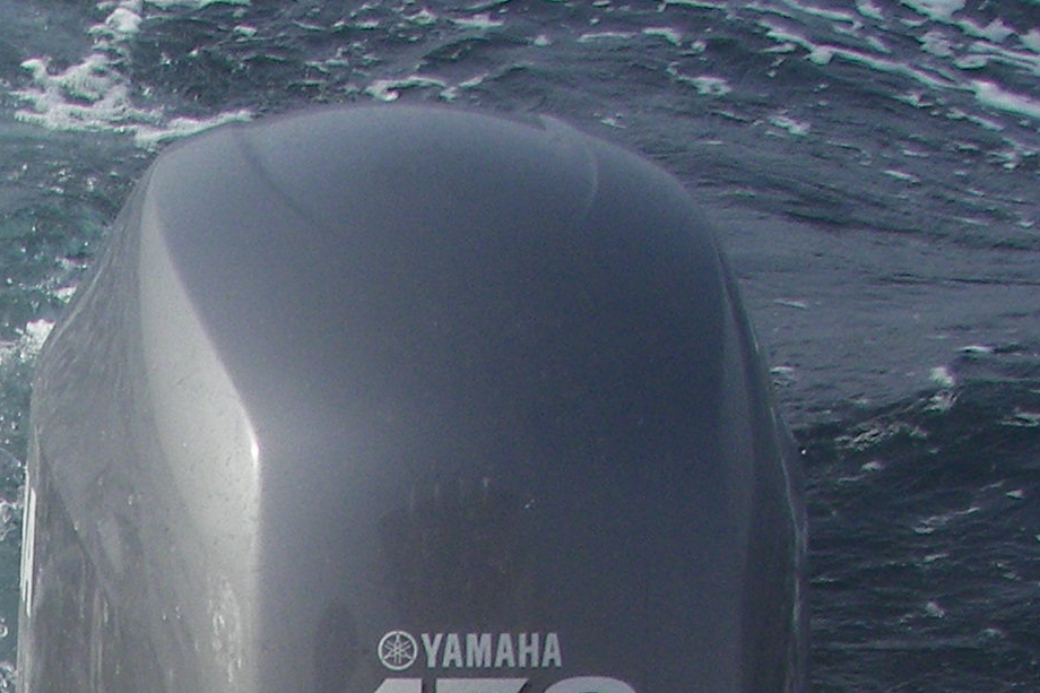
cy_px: 1258
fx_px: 3610
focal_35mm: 125
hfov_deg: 15.7
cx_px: -267
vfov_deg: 10.3
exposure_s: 1/640
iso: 64
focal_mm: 6
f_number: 4
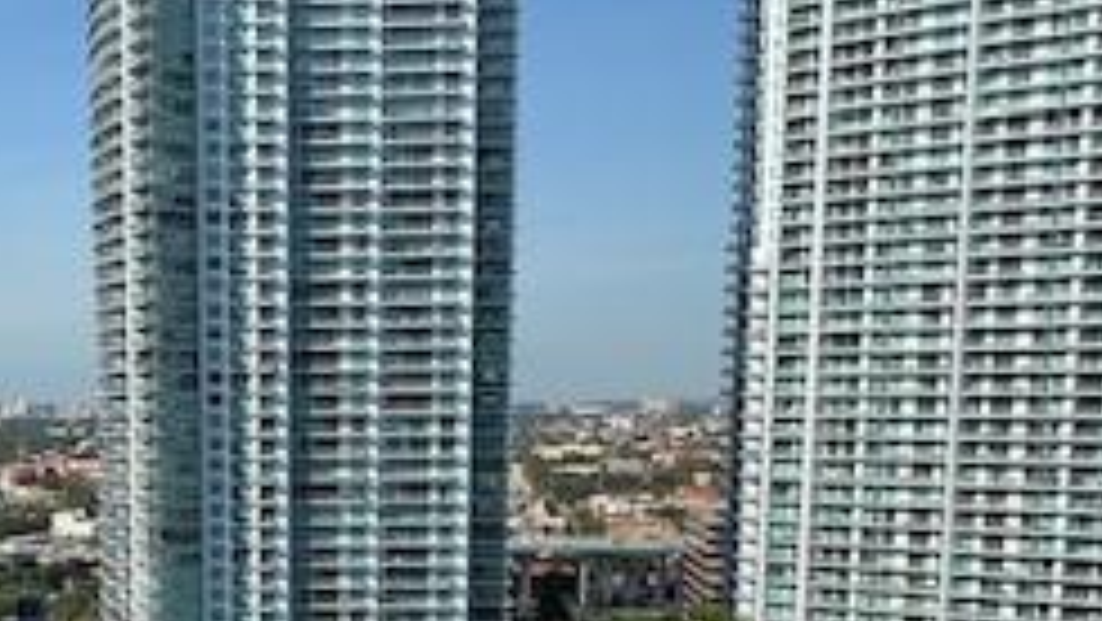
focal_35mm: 74
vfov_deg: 15.4
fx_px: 2163
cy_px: 846
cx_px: 252
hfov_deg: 28.1
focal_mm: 4.25
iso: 25
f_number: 1.8
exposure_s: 1/2755
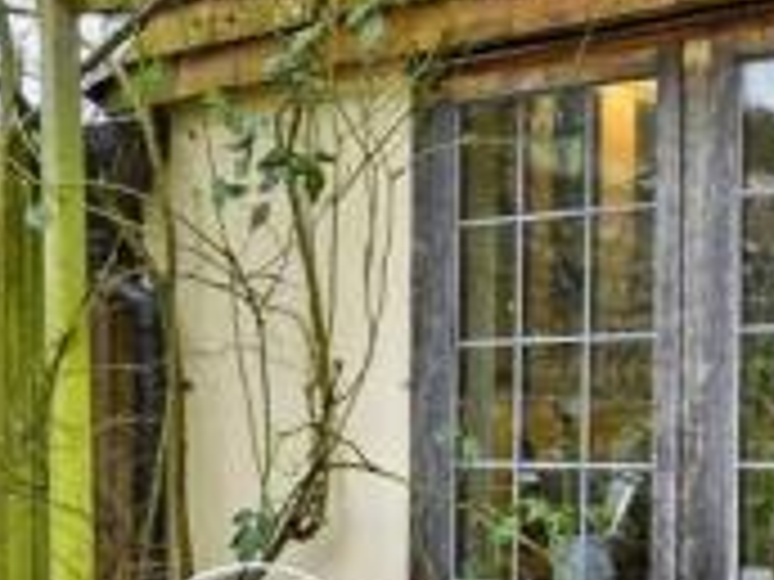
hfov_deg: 22.0
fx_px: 1968
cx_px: 151
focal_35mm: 88
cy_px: 519
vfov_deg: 16.6
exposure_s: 1/50
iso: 200
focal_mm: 16
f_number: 8
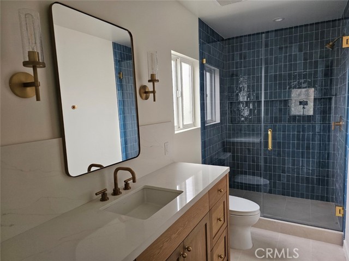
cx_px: 174
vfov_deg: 58.9
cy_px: 130
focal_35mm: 23
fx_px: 232
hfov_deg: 73.9
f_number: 1.7
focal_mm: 6.3
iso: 250
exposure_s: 1/180
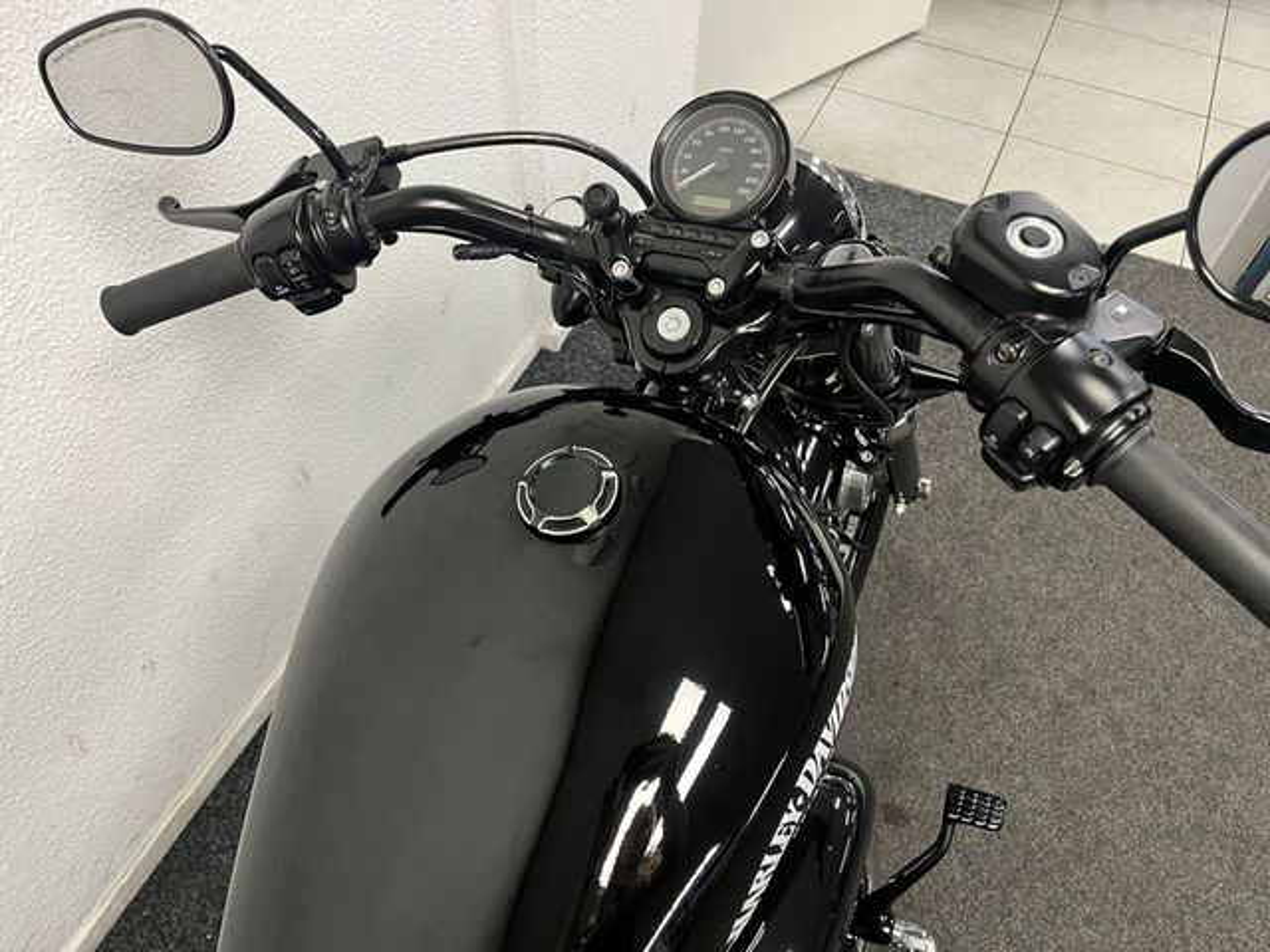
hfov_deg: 67.3
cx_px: 635
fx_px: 954
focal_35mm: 26
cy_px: 476
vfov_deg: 53.1
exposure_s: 1/50
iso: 160
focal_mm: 5.1
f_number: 1.6
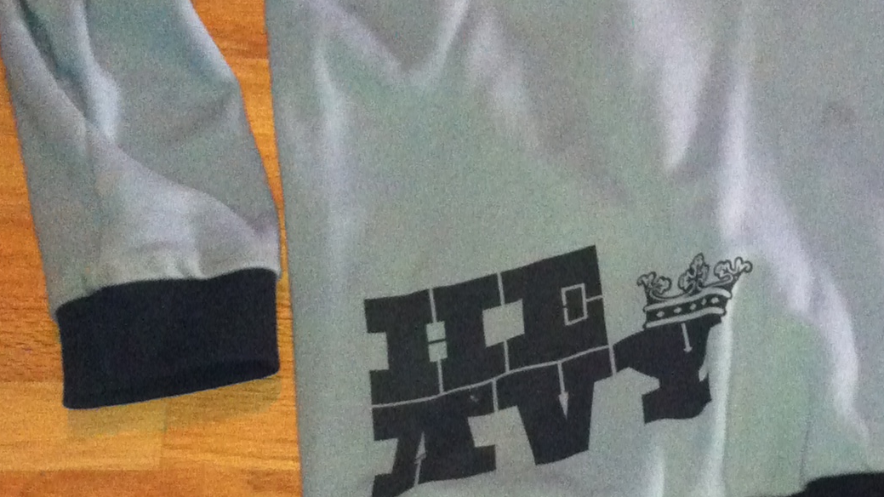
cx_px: 739
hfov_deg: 22.1
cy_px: 167
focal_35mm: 95
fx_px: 2226
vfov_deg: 12.7
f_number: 2.8
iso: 400
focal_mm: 3.85
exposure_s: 1/15
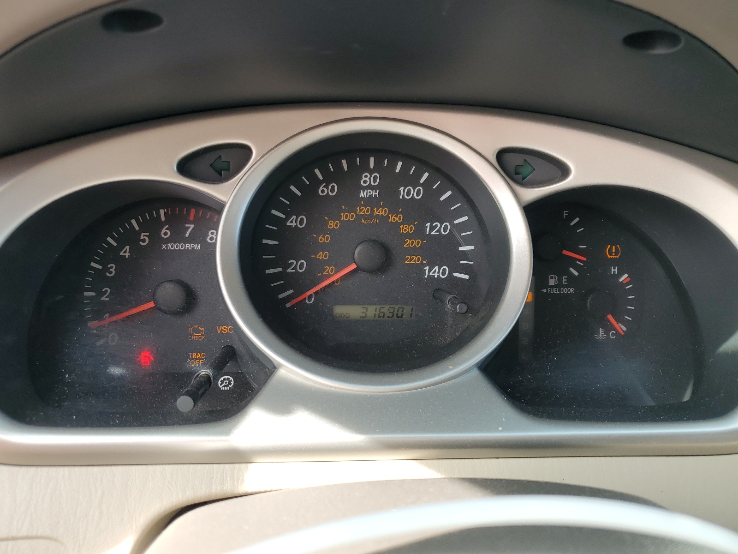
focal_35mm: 26
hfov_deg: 67.3
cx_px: 369
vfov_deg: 53.1
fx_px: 554
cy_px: 277
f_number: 1.5
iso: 50
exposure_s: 1/263
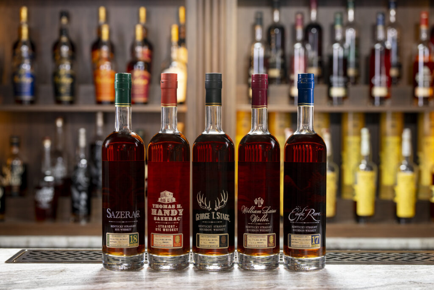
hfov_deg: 28.8
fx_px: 844
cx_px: 217
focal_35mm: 70
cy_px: 145
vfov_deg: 19.5
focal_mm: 70
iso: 800
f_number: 4.5
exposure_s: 1/80
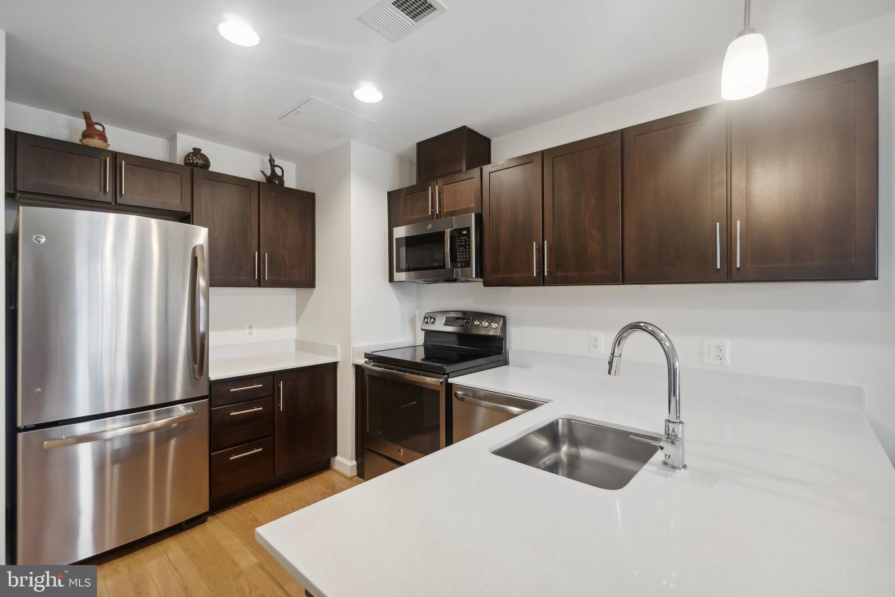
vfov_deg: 77.3
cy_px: 298
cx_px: 448
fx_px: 373
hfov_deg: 100.4
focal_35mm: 15
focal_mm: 10
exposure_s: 1/6
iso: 200
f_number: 7.1
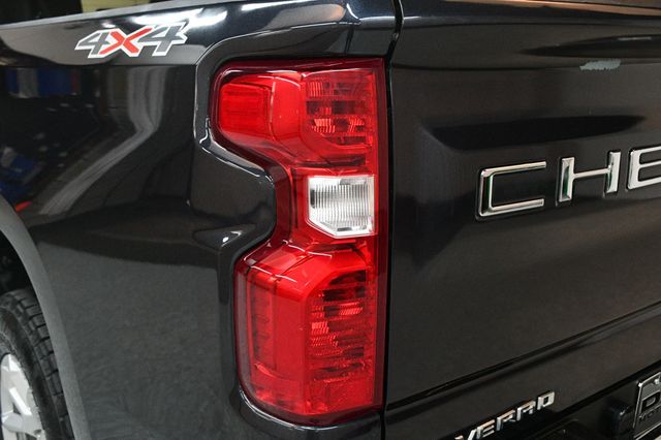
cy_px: 220
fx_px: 716
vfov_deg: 34.2
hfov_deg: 49.6
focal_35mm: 39
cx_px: 330
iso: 3200
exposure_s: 1/125
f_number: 3.8
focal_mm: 26
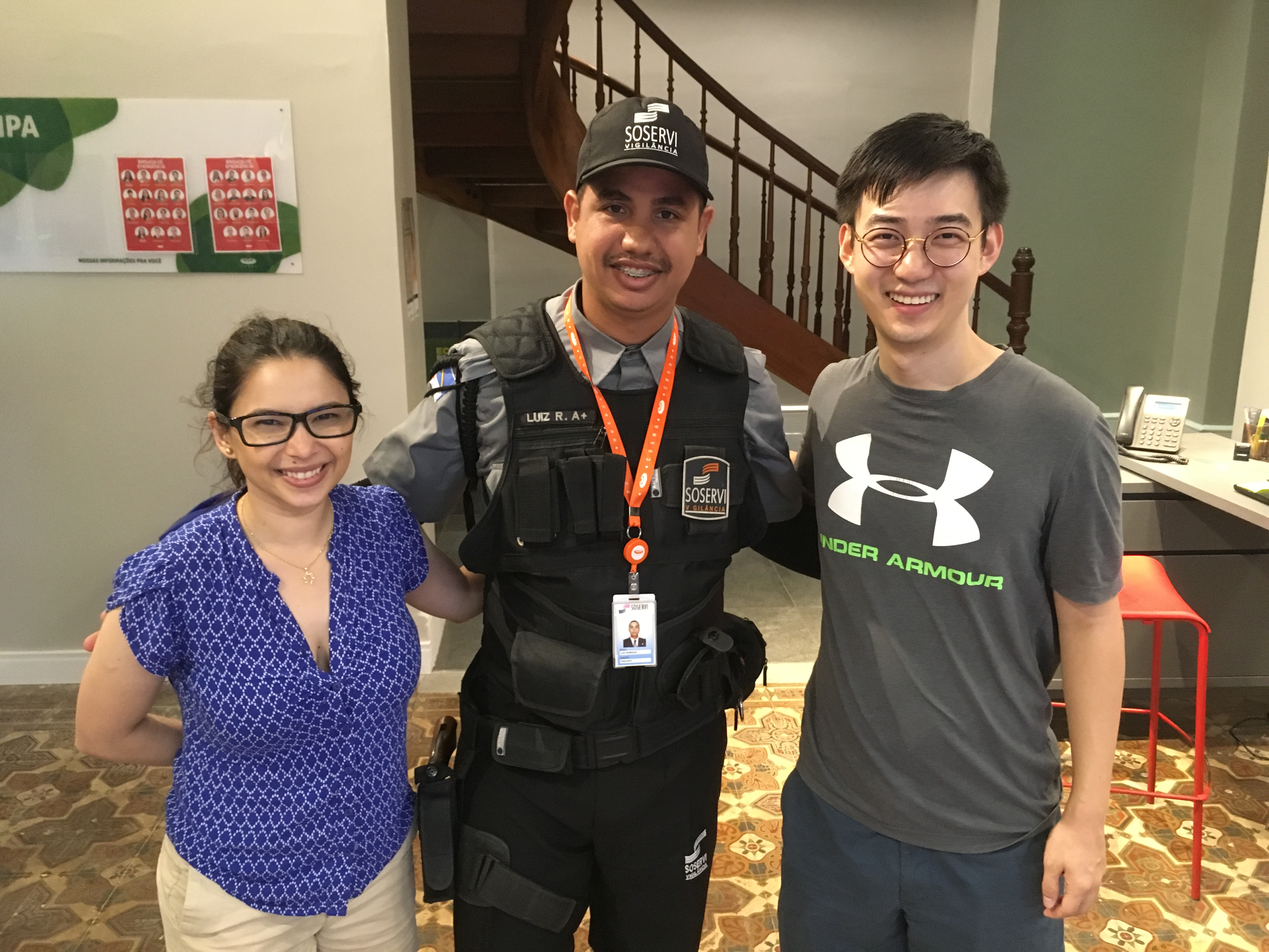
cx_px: 634
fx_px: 1063
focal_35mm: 29
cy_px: 476
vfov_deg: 48.2
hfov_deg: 61.7
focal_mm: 4.15
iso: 250
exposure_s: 1/15
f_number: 2.2
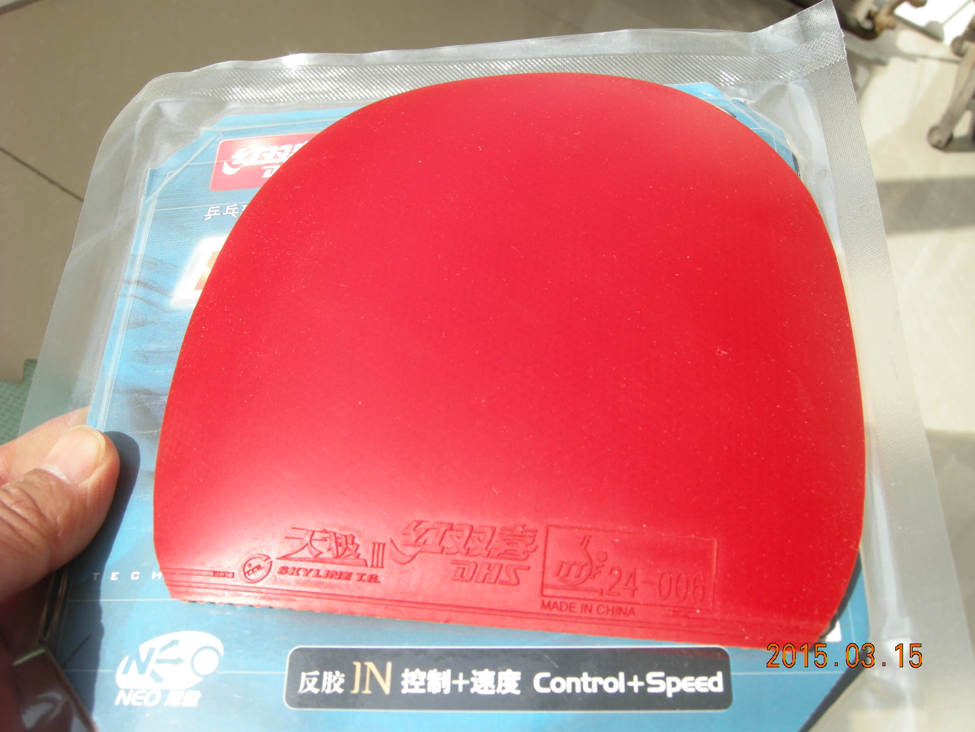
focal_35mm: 35
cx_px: 488
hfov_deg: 52.6
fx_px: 986
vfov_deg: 40.7
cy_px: 366
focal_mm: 7.5
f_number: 4.3
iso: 64
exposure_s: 1/165
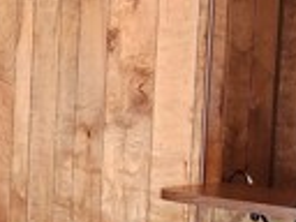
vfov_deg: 12.9
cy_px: 146
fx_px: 983
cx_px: -118
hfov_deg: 16.0
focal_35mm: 115
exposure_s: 1/120
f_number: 1.8
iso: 640
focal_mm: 5.4
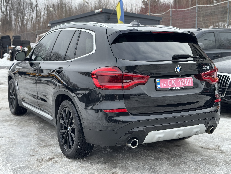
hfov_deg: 39.7
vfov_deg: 30.3
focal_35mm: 48
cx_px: 116
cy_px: 87
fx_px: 320
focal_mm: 6.76
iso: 64
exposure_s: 1/756
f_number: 1.78
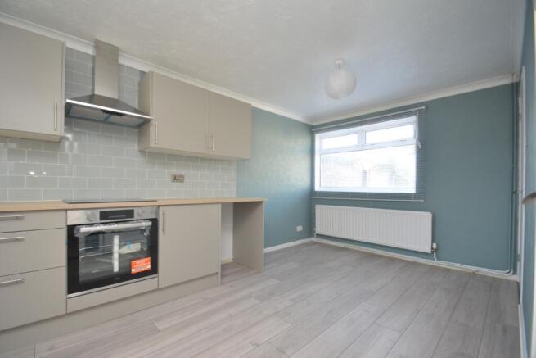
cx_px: 268
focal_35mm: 15
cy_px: 179
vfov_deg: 77.4
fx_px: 223
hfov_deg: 100.4
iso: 360
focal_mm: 10
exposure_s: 1/60
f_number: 4
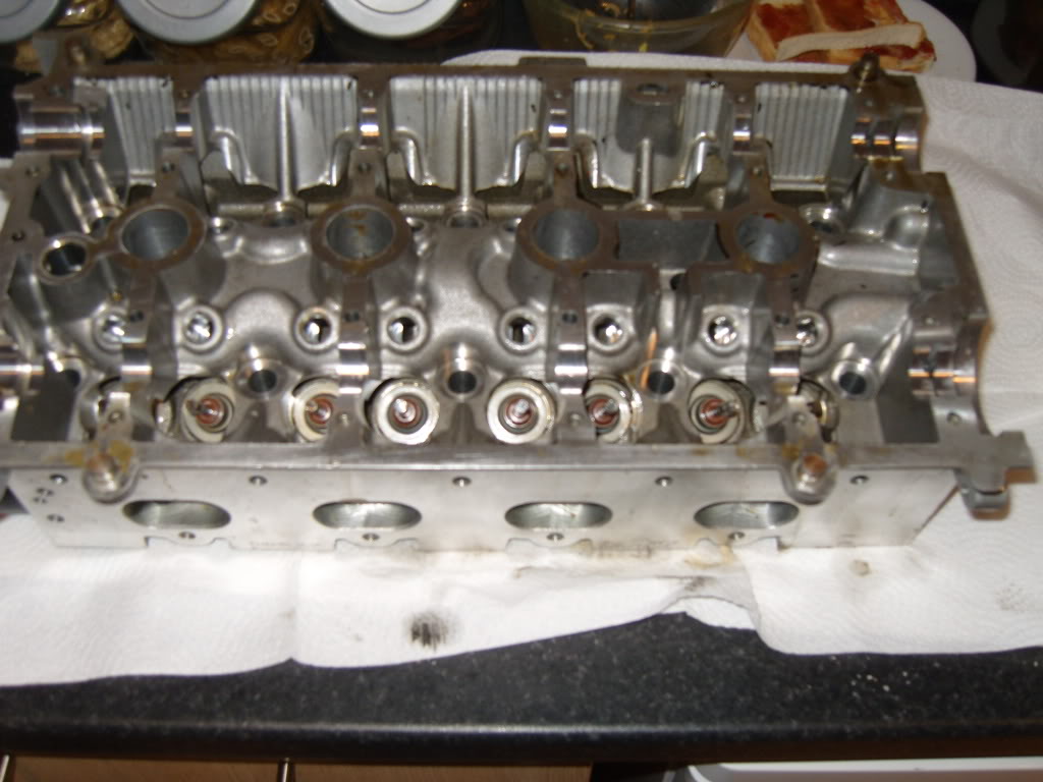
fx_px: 1055
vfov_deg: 40.7
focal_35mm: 35
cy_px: 391
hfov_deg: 52.6
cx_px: 522
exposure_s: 1/30
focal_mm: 7.4
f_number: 2.8
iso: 100
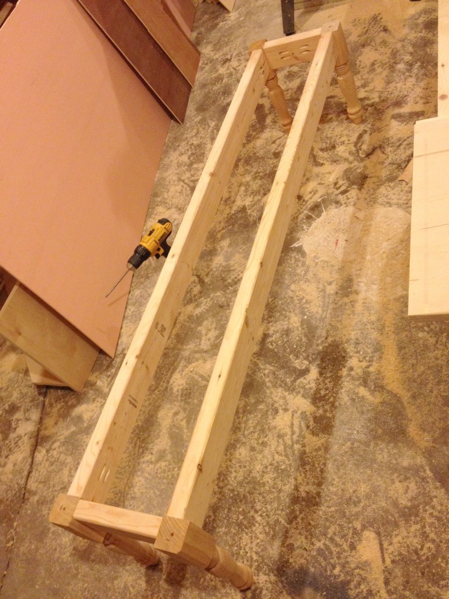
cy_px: 300
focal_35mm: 35
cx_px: 224
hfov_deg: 40.7
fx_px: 605
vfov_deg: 52.6
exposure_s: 1/20
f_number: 2.4
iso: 250
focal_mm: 4.28
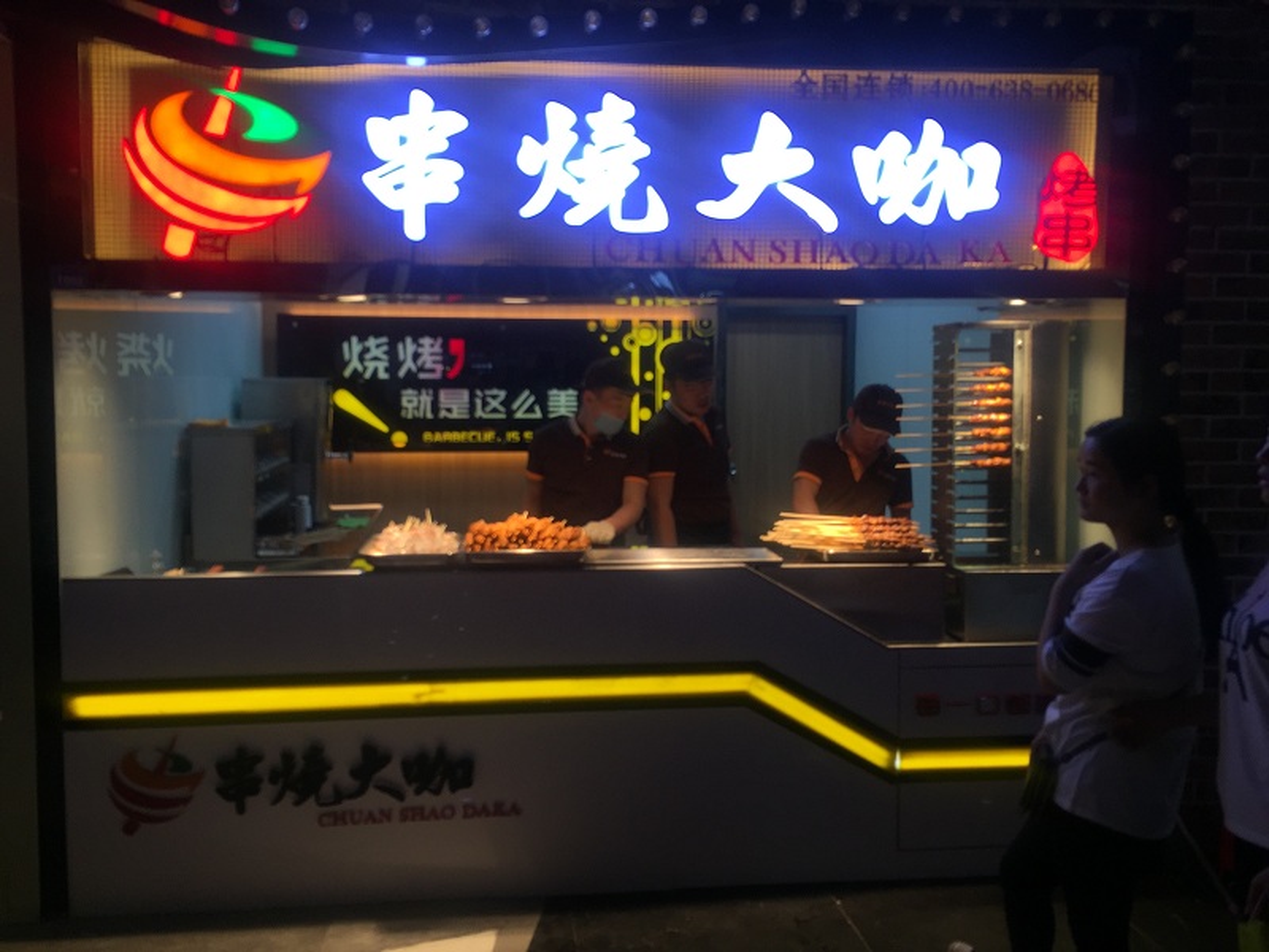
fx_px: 1063
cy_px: 476
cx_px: 634
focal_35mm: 29
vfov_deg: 48.2
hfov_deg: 61.7
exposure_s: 1/100
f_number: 2.2
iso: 32
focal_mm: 4.15
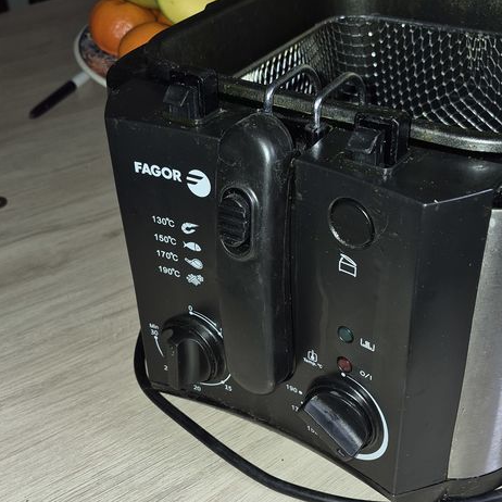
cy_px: 315
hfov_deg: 38.3
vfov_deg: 38.1
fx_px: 722
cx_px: 249
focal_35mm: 44
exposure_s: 1/50
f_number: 1.8
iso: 50
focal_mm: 5.4
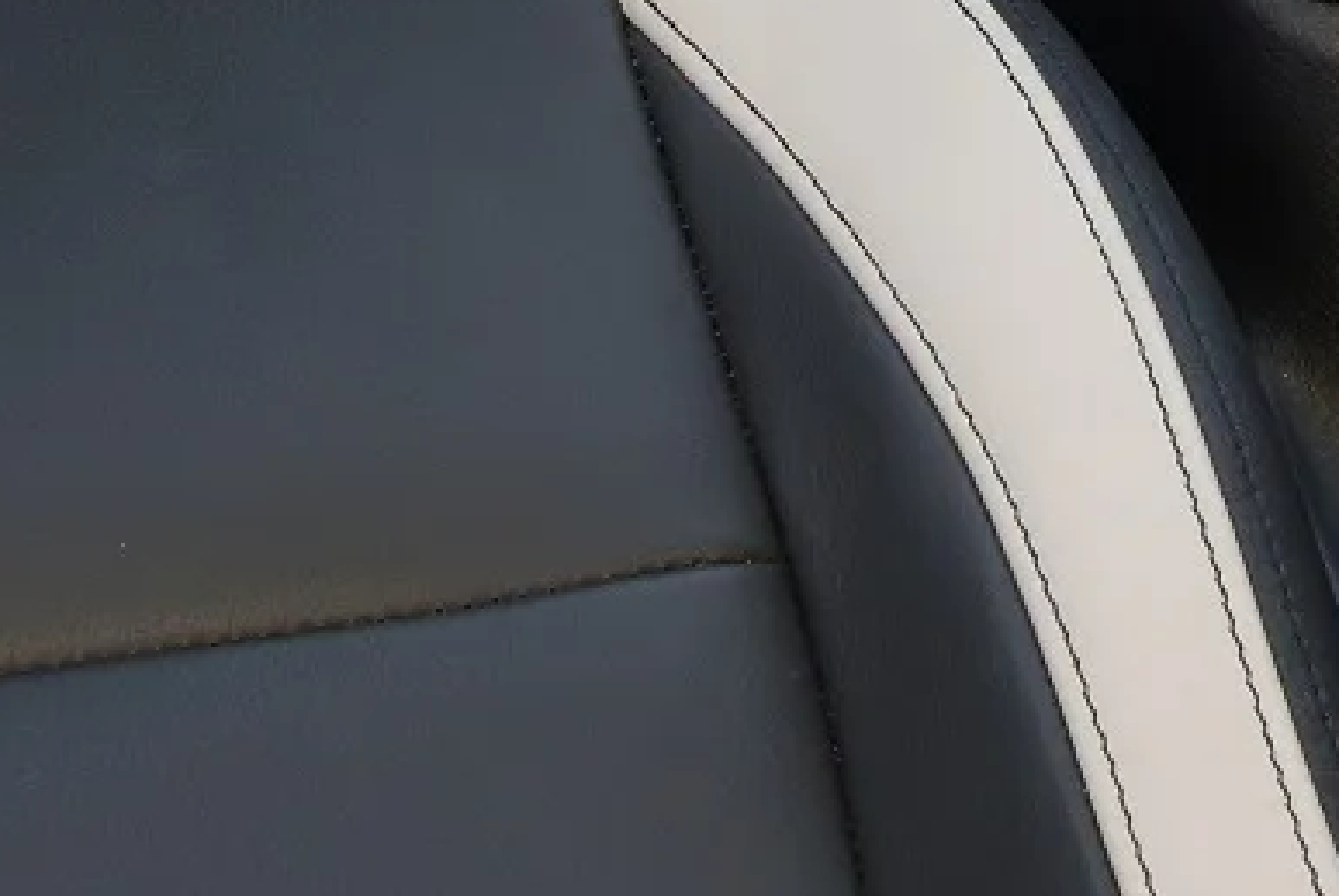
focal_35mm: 200
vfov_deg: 6.5
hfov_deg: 10.3
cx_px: 605
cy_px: -1443
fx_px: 7447
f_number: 5
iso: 800
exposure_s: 1/40
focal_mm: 31
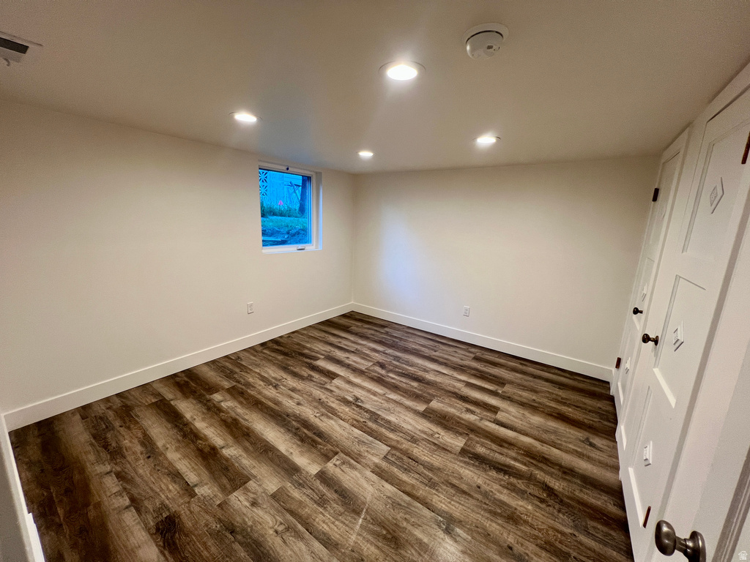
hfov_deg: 106.2
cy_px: 281
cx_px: 375
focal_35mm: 13
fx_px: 282
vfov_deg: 89.9
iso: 125
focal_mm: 1.57
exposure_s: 1/60
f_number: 1.8
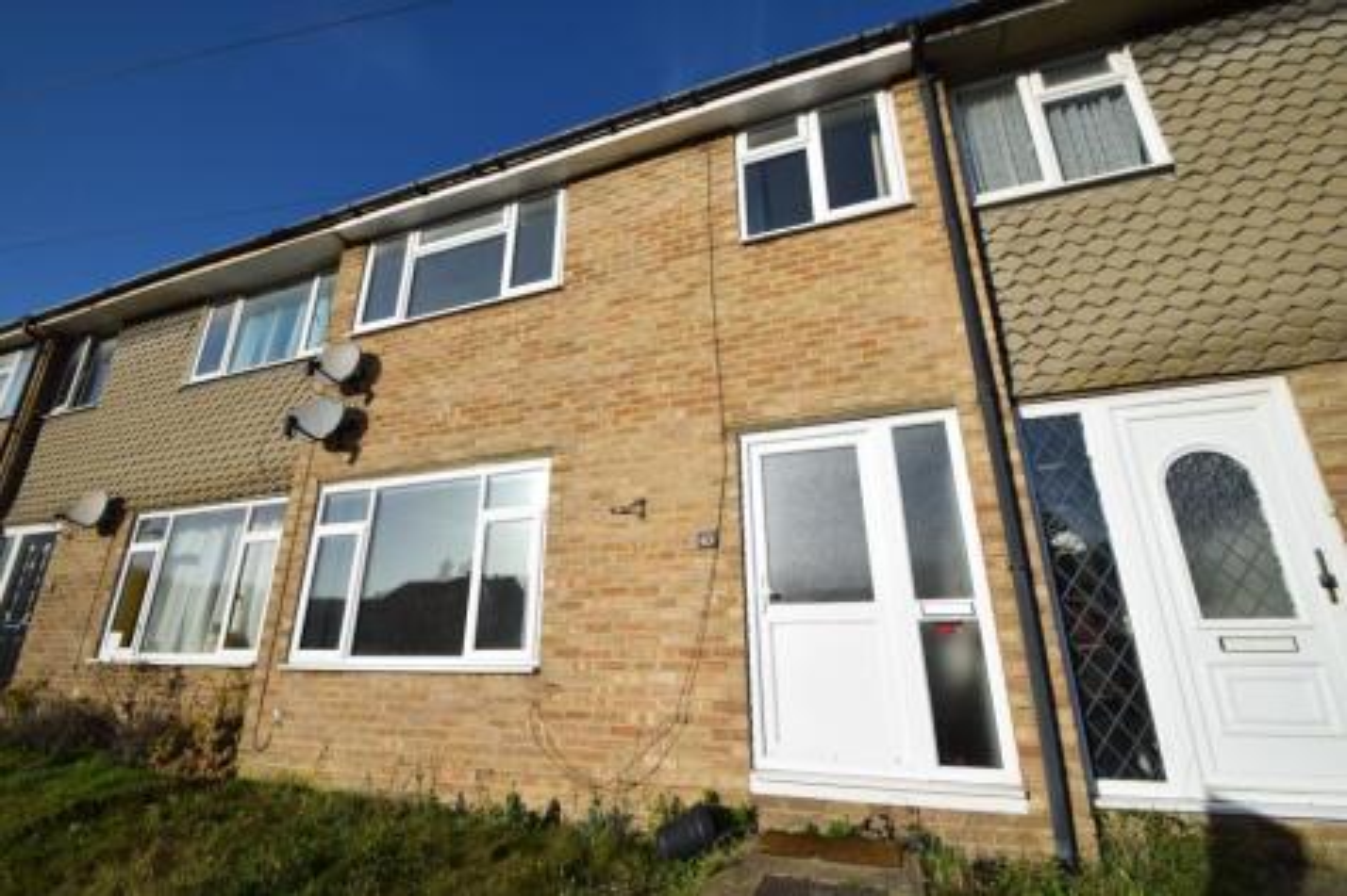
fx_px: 561
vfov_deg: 77.3
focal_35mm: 15
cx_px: 674
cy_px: 448
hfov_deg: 100.4
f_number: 10
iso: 200
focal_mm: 10
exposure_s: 1/400
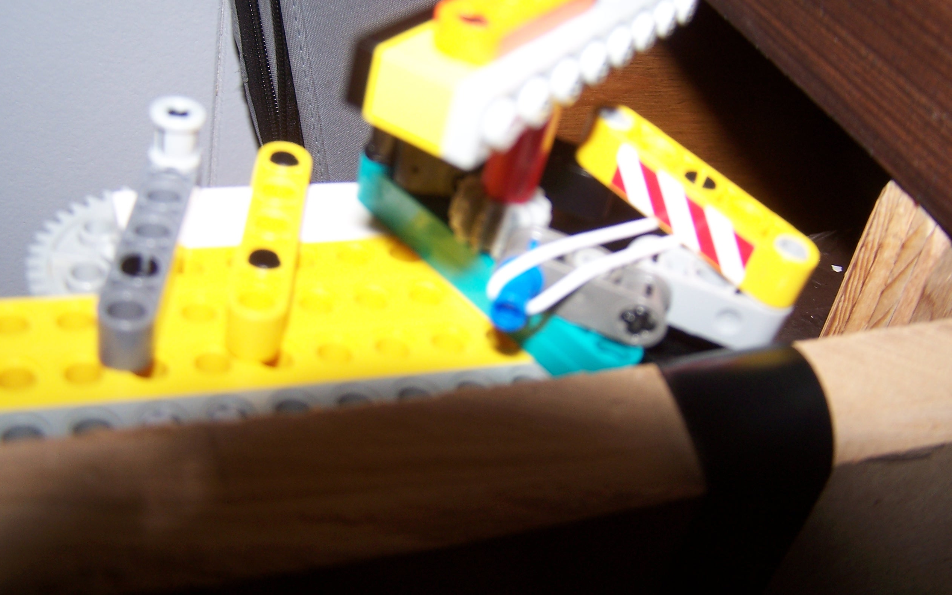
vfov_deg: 31.3
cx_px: 473
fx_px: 1064
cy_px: 301
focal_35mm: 41
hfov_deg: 48.2
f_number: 2.8
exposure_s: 1/60
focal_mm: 6.3
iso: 80
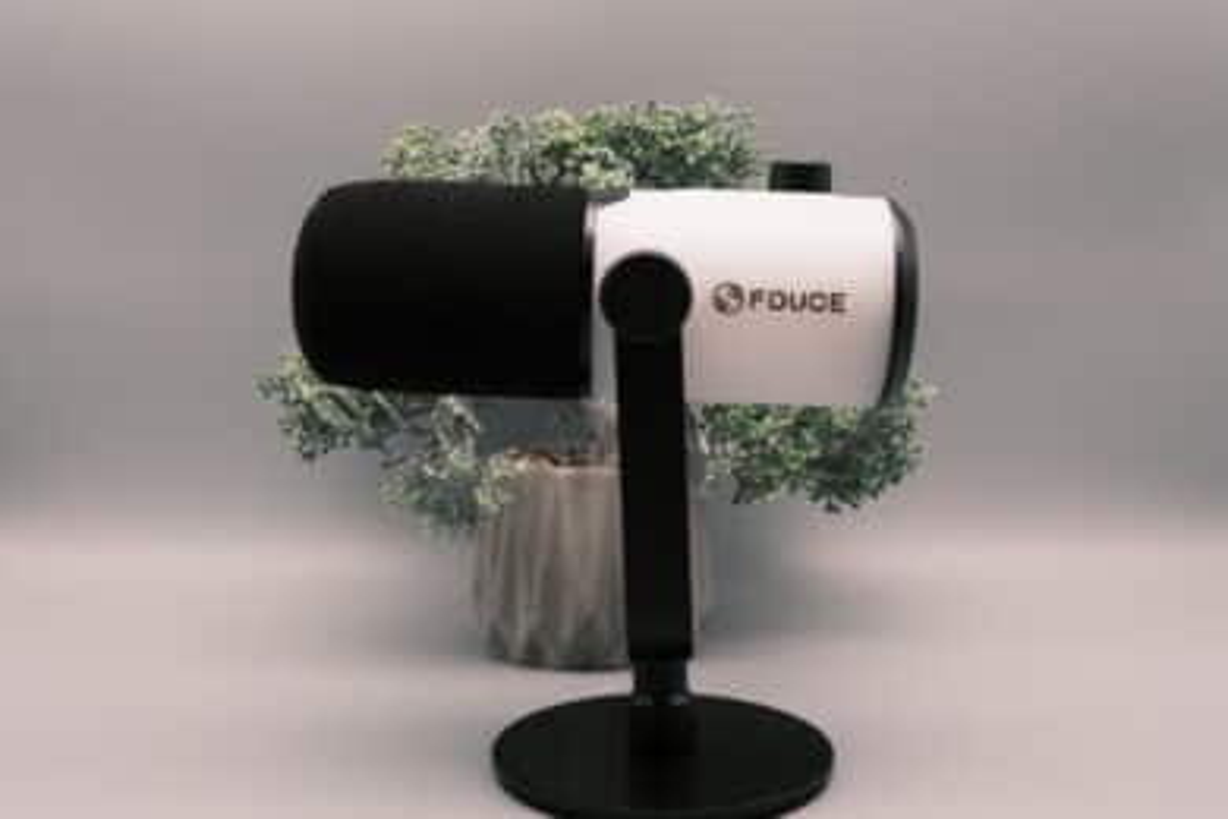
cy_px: 410
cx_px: 614
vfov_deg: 35.1
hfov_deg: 50.7
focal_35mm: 38
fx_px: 1296
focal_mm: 25.5
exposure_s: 1/100
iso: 640
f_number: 8
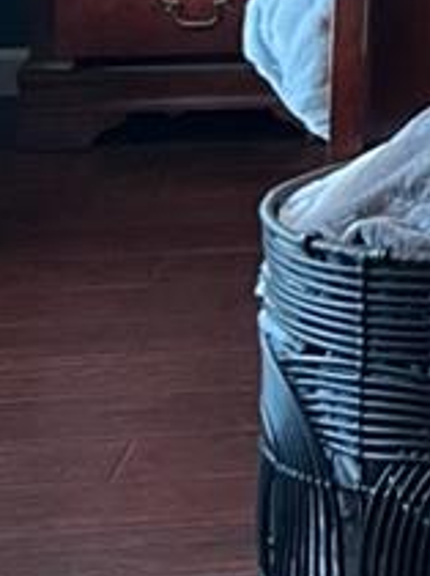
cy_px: -400
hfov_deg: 6.9
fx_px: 3087
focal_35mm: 186
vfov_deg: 10.1
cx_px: 1404
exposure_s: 1/60
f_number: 1.5
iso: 200
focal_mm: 5.7
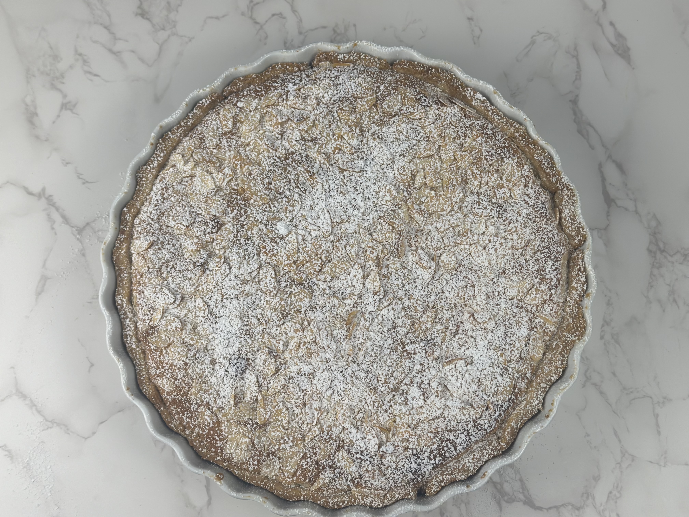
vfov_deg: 30.3
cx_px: 344
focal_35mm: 48
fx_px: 955
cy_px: 258
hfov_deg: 39.7
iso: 80
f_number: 1.78
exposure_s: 1/480
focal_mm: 6.86
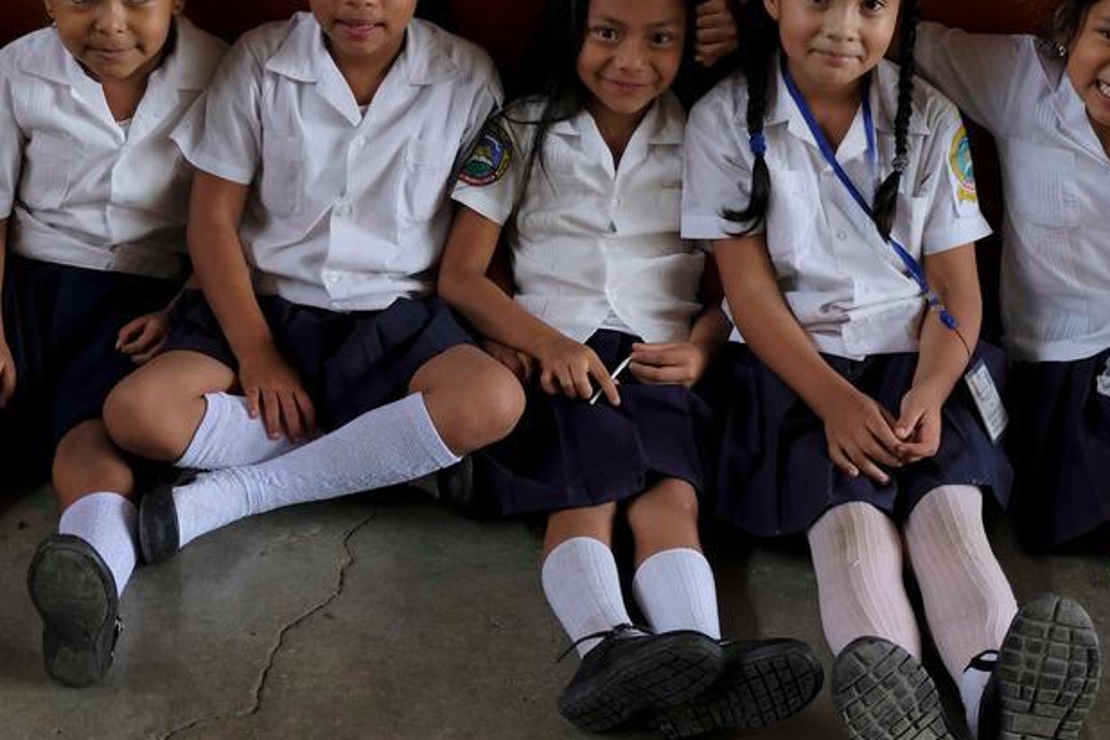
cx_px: 503
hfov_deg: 29.6
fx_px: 2097
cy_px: 372
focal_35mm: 68
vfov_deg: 20.0
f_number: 3.2
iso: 1000
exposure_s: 1/500
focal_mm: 23.3
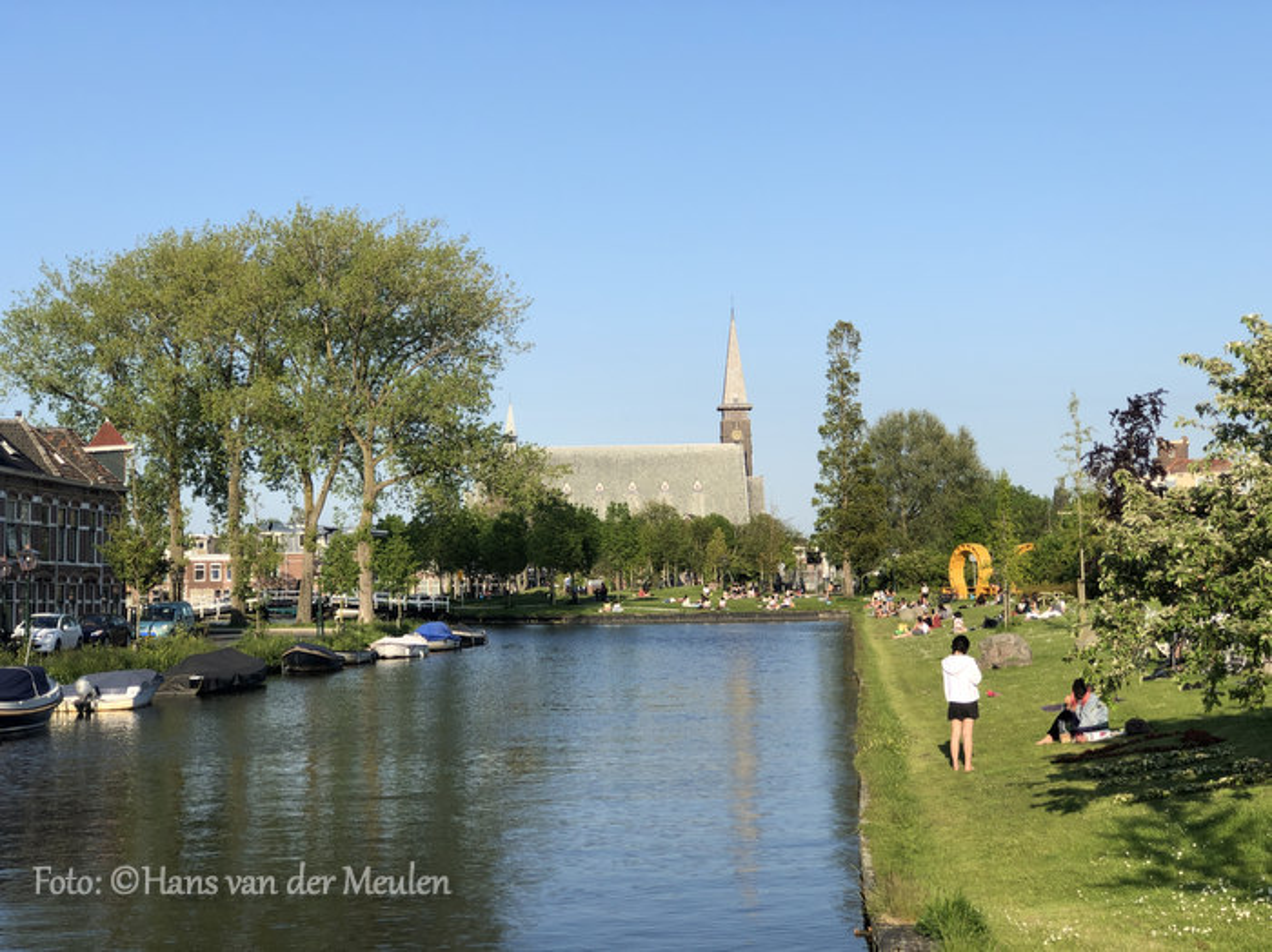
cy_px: 476
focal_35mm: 57
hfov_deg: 33.8
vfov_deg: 25.6
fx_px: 2093
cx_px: 636
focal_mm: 6.6
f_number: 2.8
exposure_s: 1/674
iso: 20
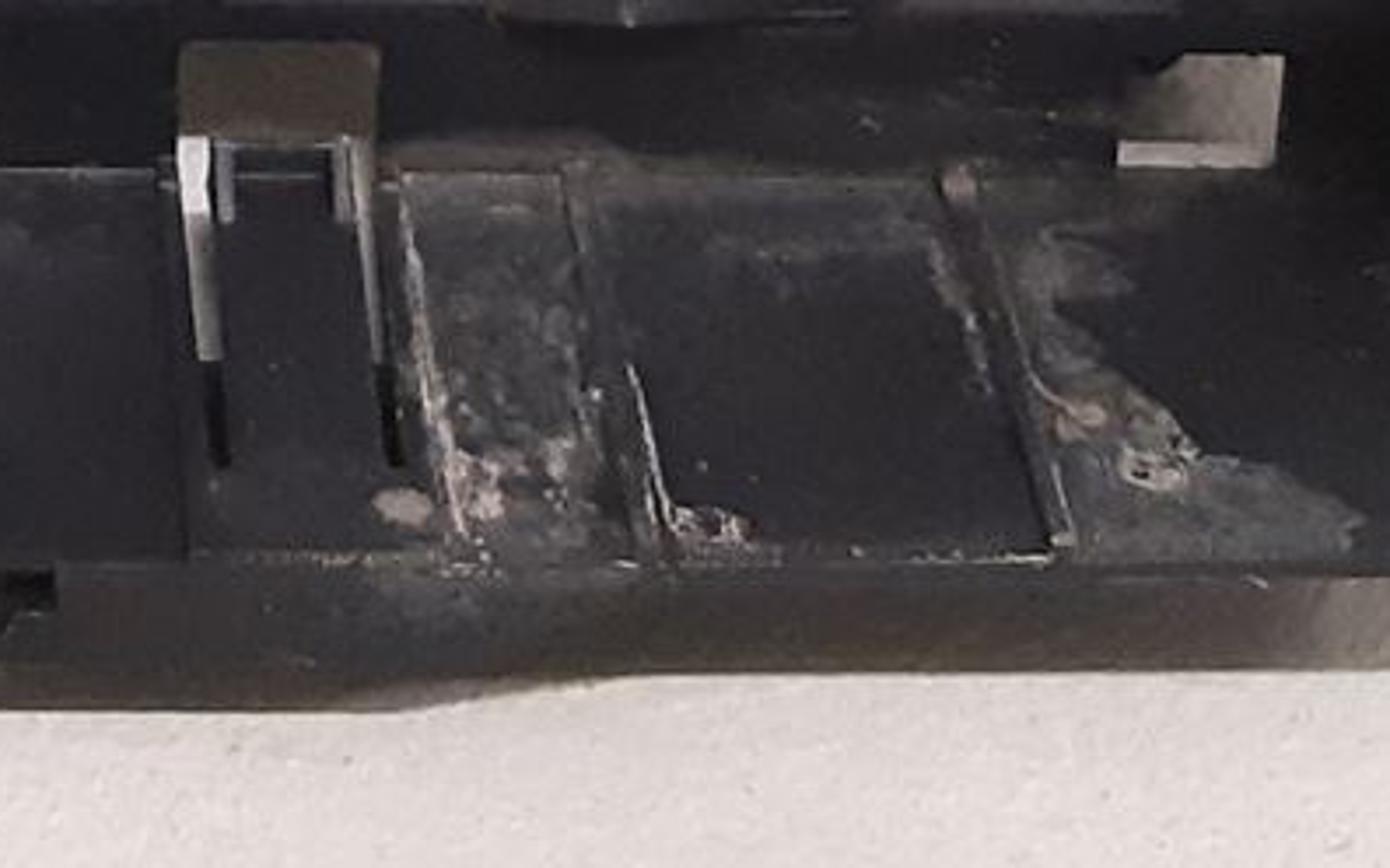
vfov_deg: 8.3
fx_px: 5378
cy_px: -1428
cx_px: -301
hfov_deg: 14.2
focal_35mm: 142
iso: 250
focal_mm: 3.93
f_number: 1.7
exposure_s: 1/50
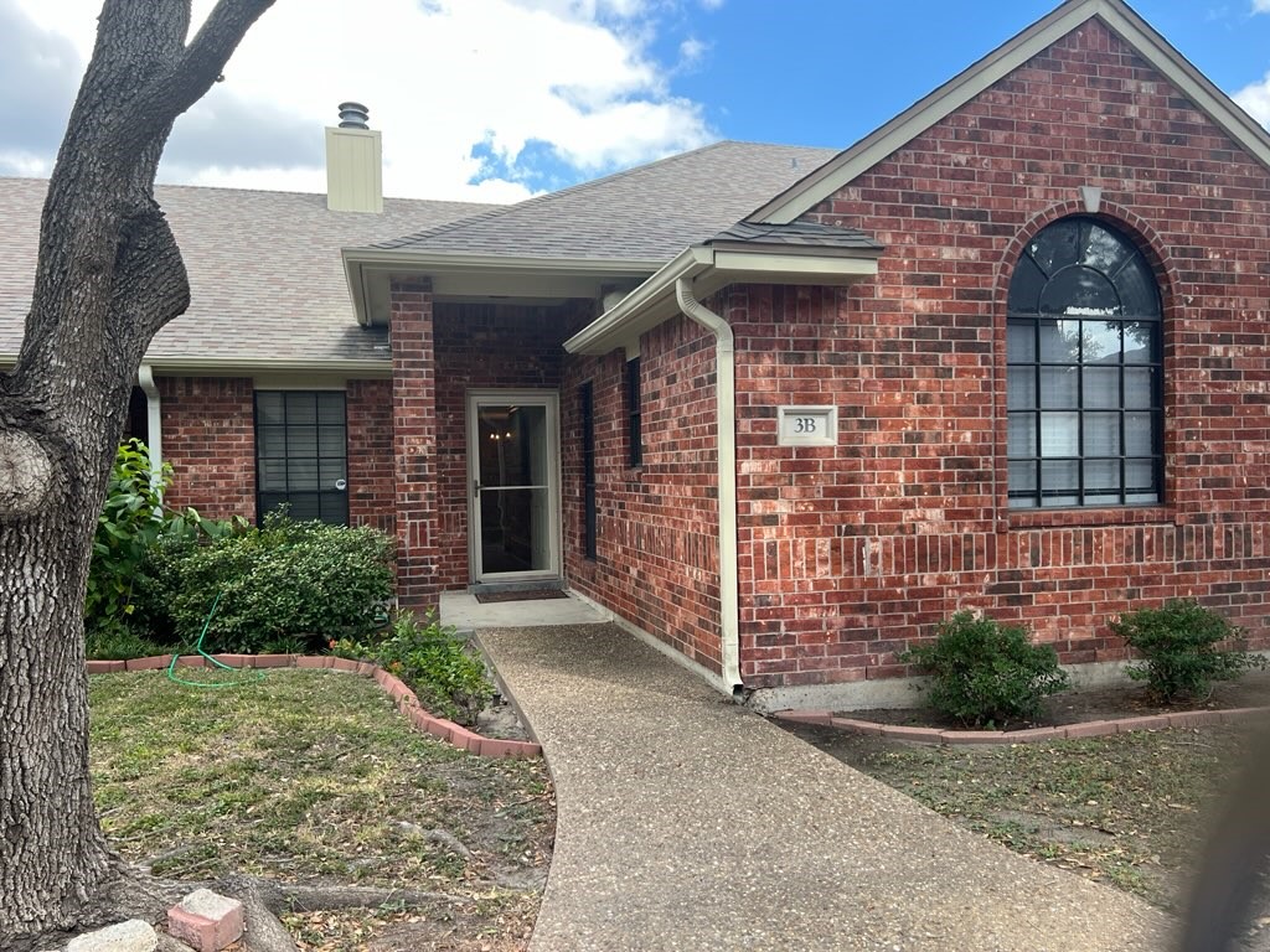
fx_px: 954
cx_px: 635
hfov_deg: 67.3
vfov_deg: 53.1
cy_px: 476
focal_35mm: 26
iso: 50
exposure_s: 1/544
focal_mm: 5.7
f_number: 1.5
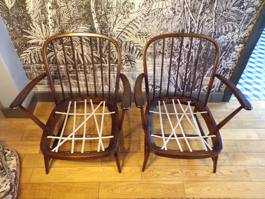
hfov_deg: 63.4
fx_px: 214
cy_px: 100
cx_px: 132
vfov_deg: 49.7
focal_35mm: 28
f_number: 3.1
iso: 400
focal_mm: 5
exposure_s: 1/8
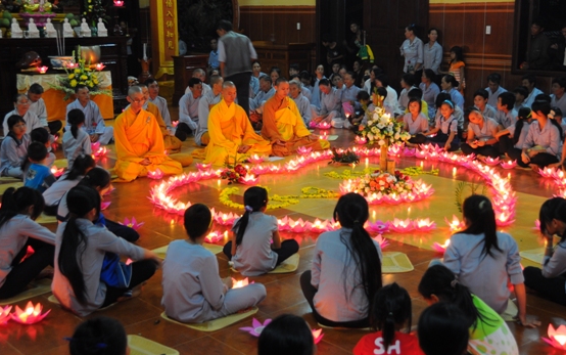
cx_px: 318
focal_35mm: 48
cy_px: 160
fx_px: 735
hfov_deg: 42.1
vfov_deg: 27.1
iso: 640
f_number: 4
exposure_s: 1/10
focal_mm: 27
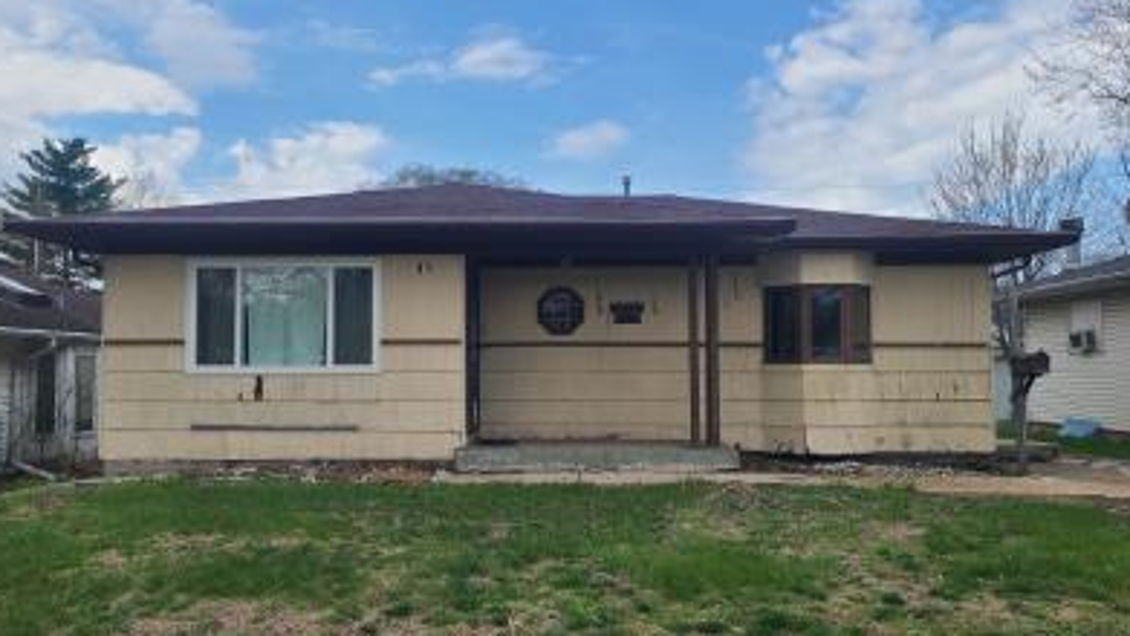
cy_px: 341
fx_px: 869
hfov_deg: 66.1
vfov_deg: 40.2
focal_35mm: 29
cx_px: 561
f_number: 1.8
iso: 40
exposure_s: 1/1255
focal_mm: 5.4
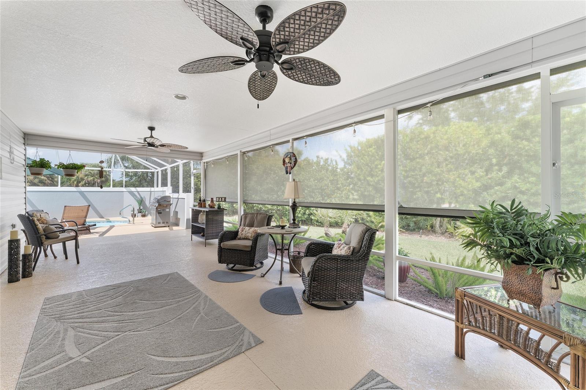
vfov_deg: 81.2
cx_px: 293
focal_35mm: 14
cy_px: 195
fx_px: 228
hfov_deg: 104.3
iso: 320
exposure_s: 1/15
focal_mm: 14
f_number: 8
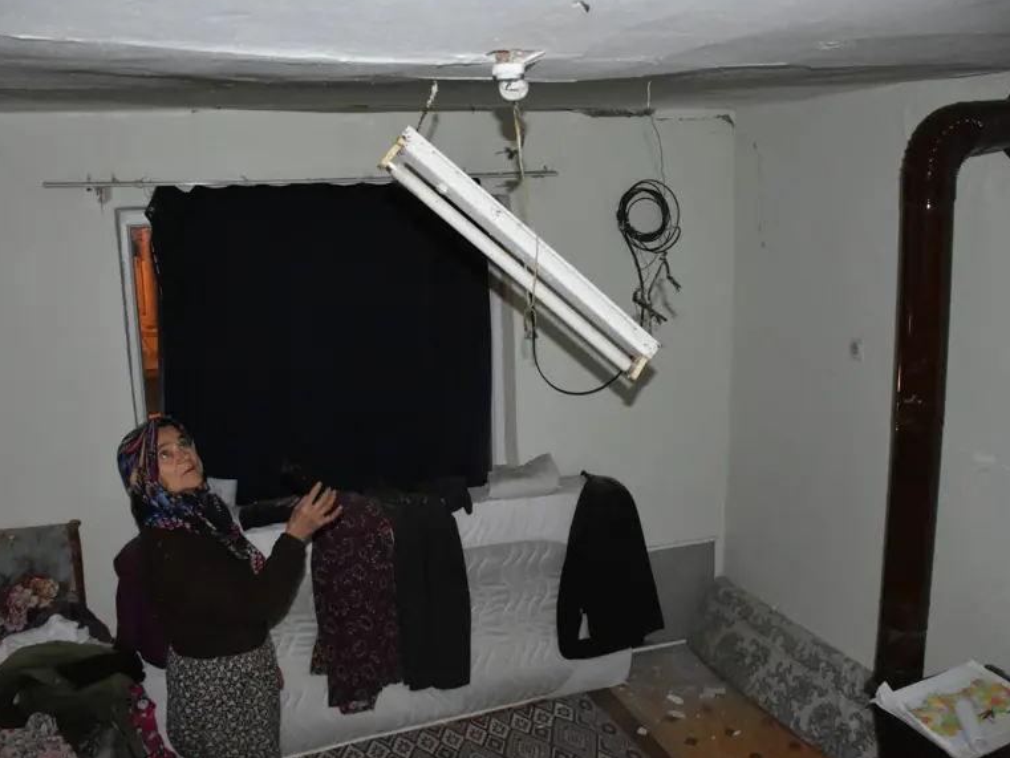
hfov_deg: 59.9
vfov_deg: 46.8
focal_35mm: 30
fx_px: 875
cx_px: 492
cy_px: 376
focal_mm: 18
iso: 6400
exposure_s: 1/60
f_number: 3.5
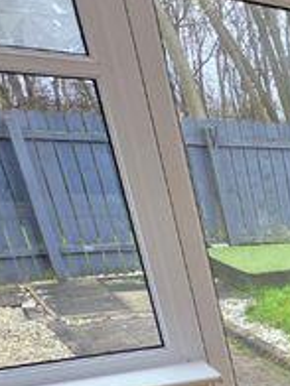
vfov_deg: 31.1
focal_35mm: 53
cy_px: 449
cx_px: 600
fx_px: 592
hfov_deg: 17.8
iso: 100
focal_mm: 2.2
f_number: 1.9
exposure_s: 1/100
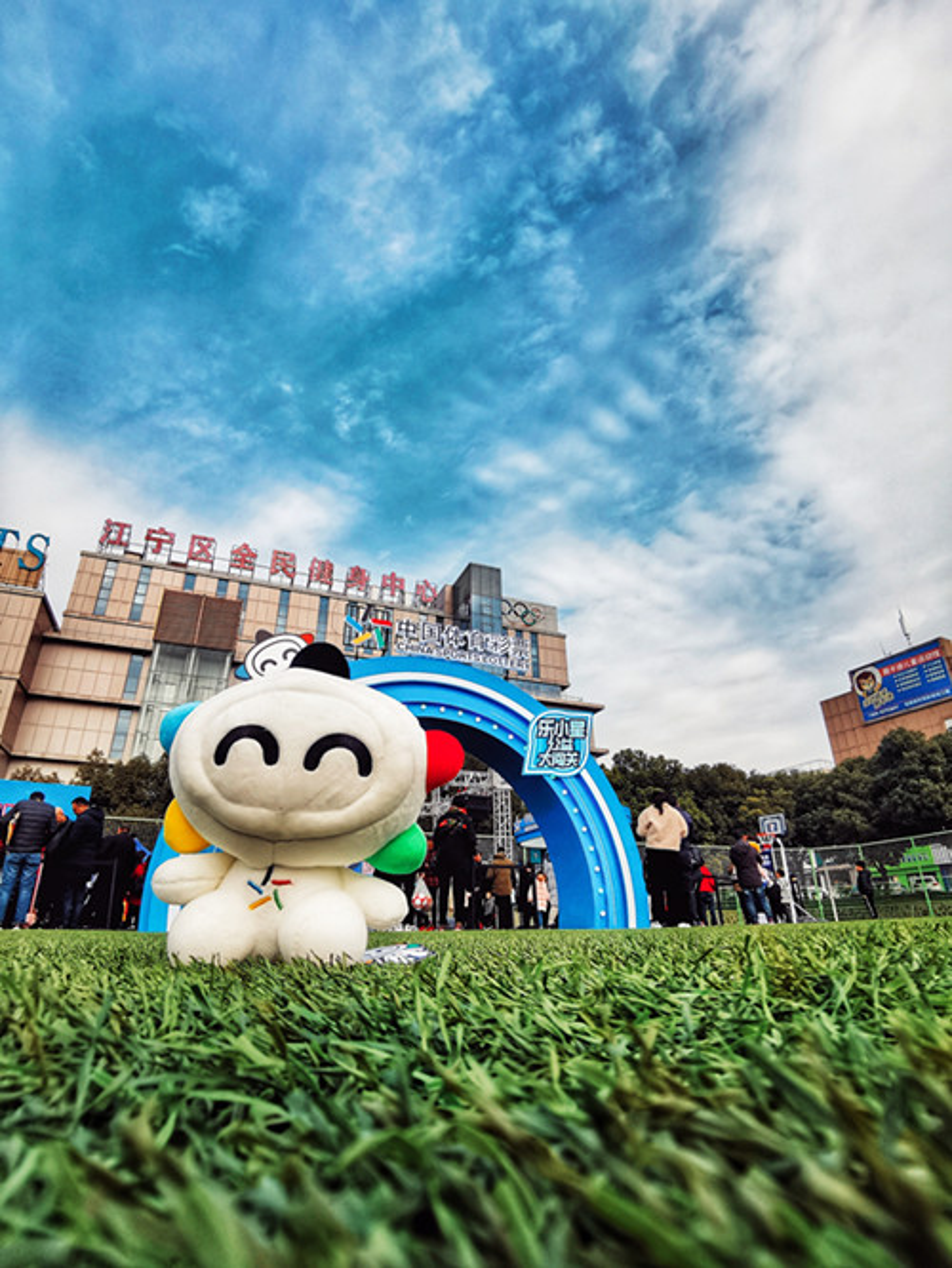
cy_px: 634
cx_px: 476
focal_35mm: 17
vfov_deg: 91.0
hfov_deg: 74.8
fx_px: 623
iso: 50
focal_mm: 2.26
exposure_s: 1/1067
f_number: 2.2
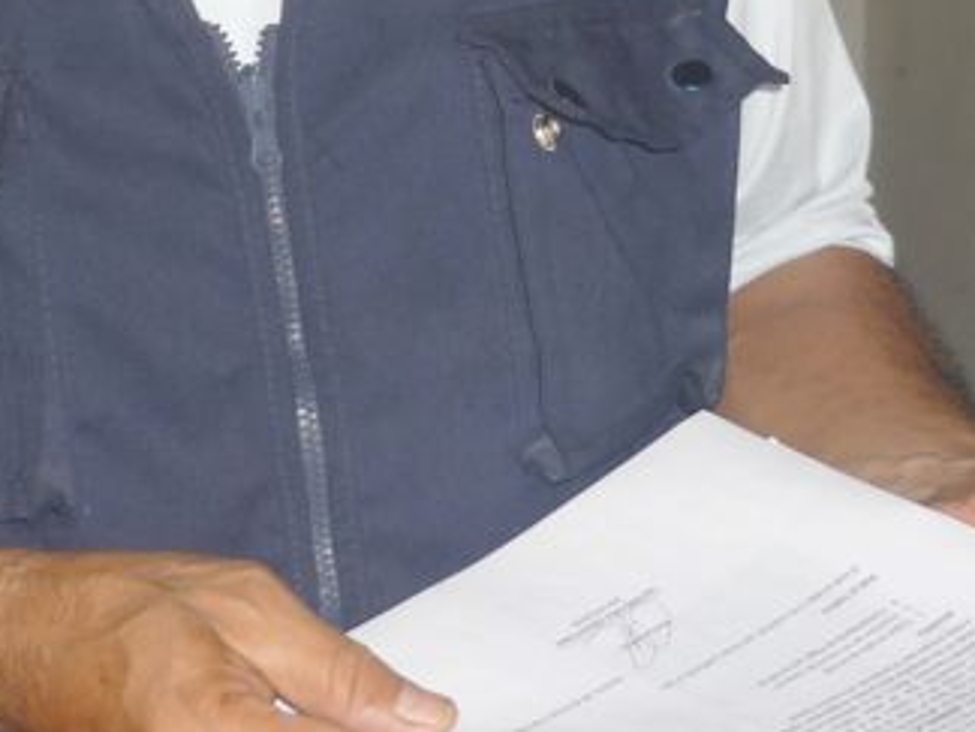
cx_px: 424
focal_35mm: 102
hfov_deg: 19.3
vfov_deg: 14.0
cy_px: -202
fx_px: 2873
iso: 100
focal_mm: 5.5
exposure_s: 1/30
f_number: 2.8
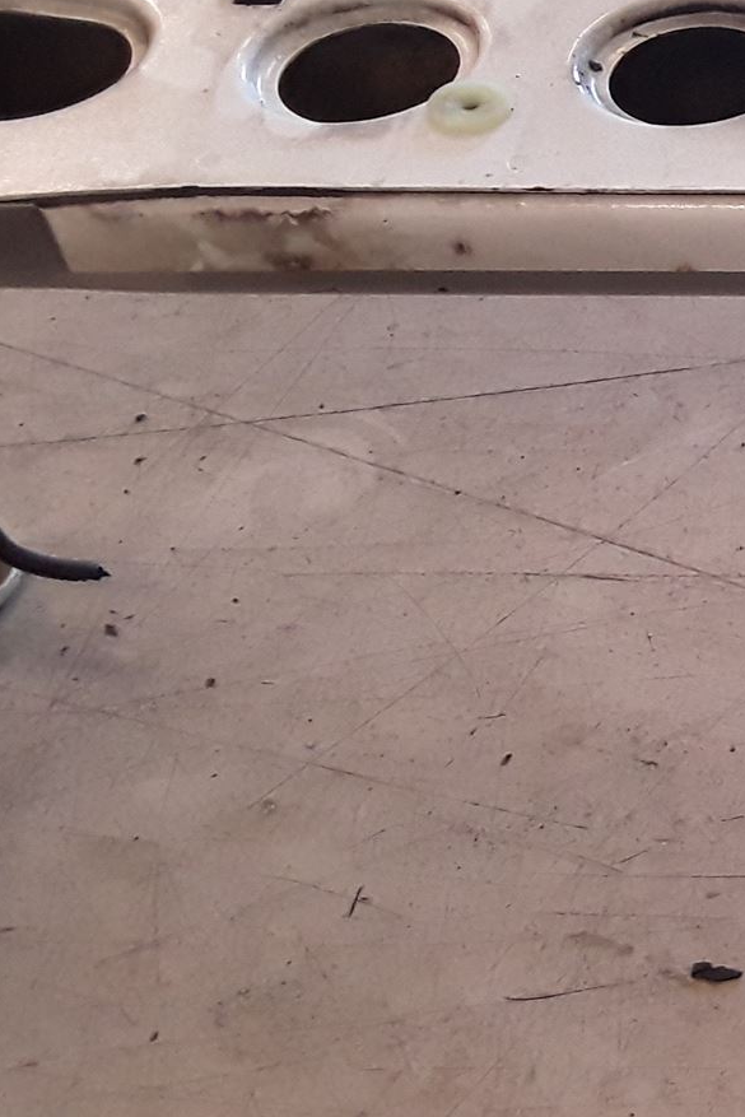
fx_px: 2110
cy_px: 394
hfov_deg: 17.0
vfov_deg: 29.5
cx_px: 1280
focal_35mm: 68
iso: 100
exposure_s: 1/100
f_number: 1.9
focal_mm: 2.91
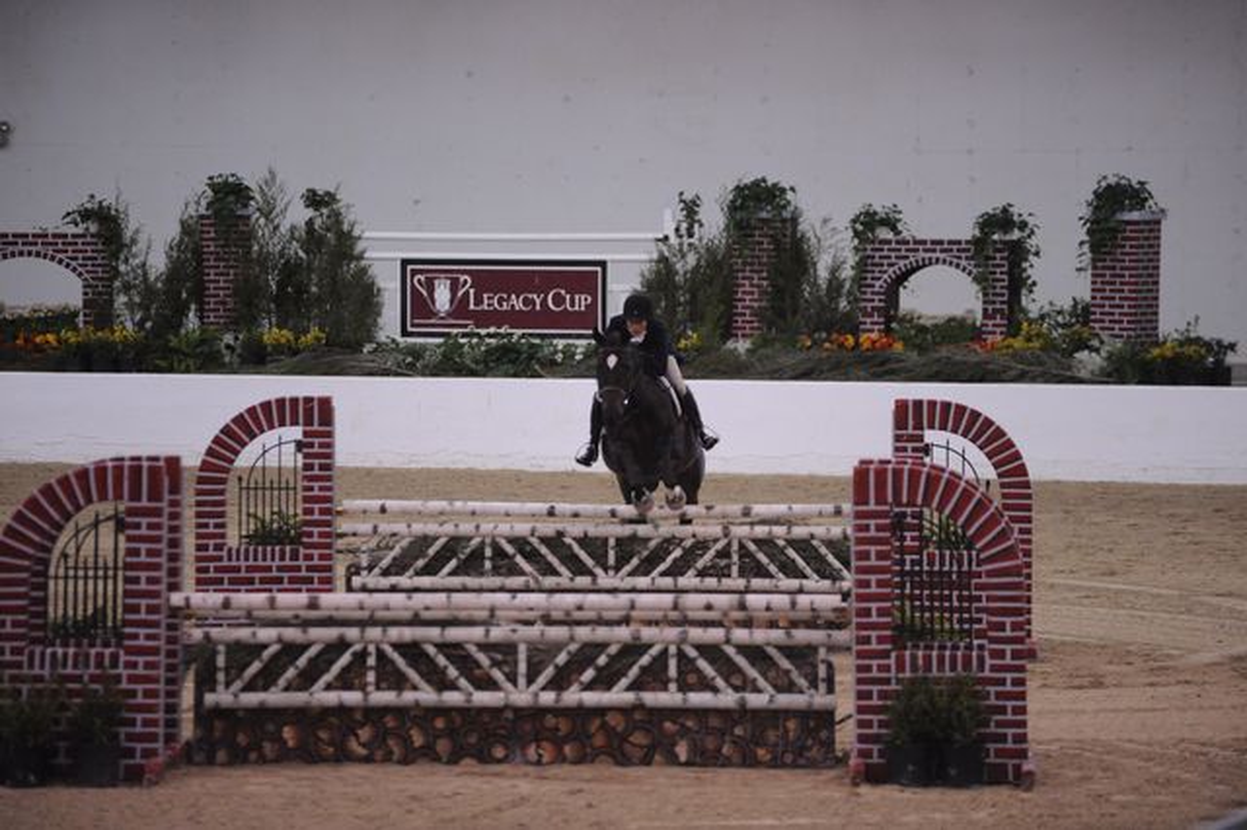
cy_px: 415
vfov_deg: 6.9
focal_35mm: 200
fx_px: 6924
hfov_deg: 10.3
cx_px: 624
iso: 5000
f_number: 2.8
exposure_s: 1/400
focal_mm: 200
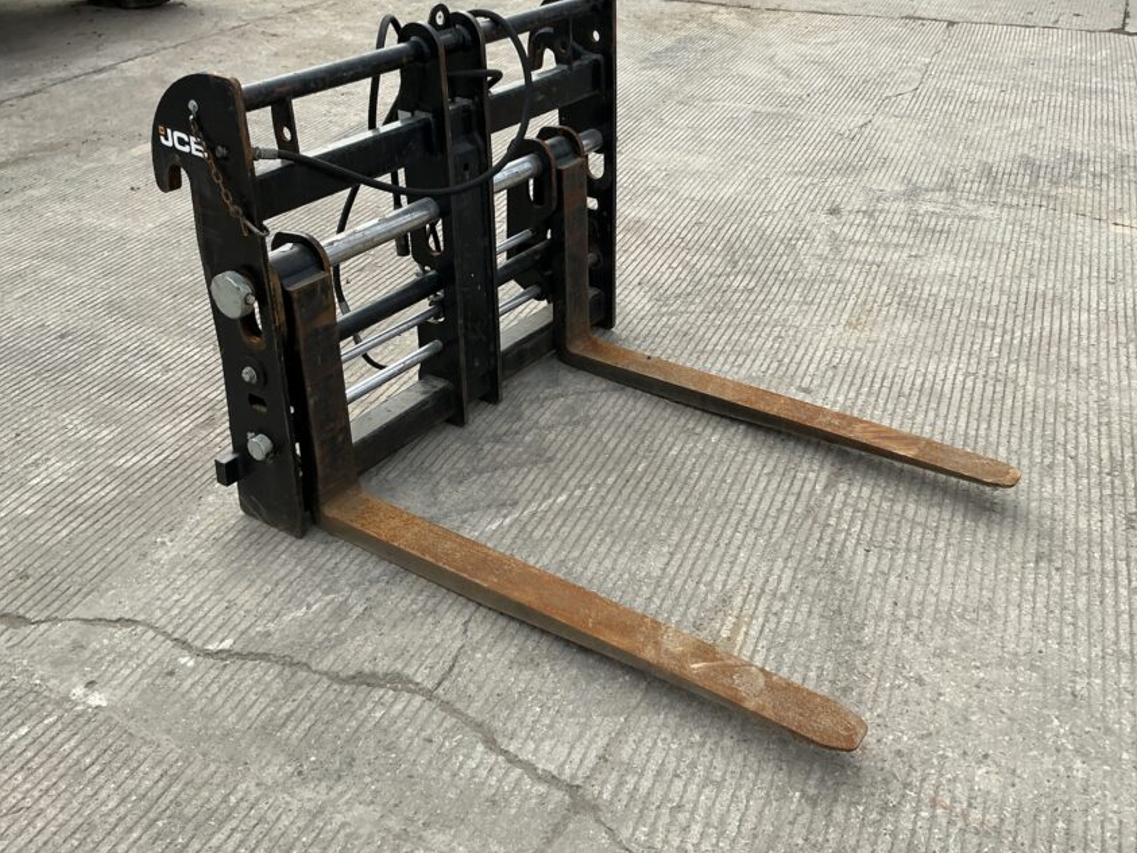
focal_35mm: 34
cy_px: 336
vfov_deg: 41.6
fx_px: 1117
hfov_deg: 53.9
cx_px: 624
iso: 25
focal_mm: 3
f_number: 1.8
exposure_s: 1/1121
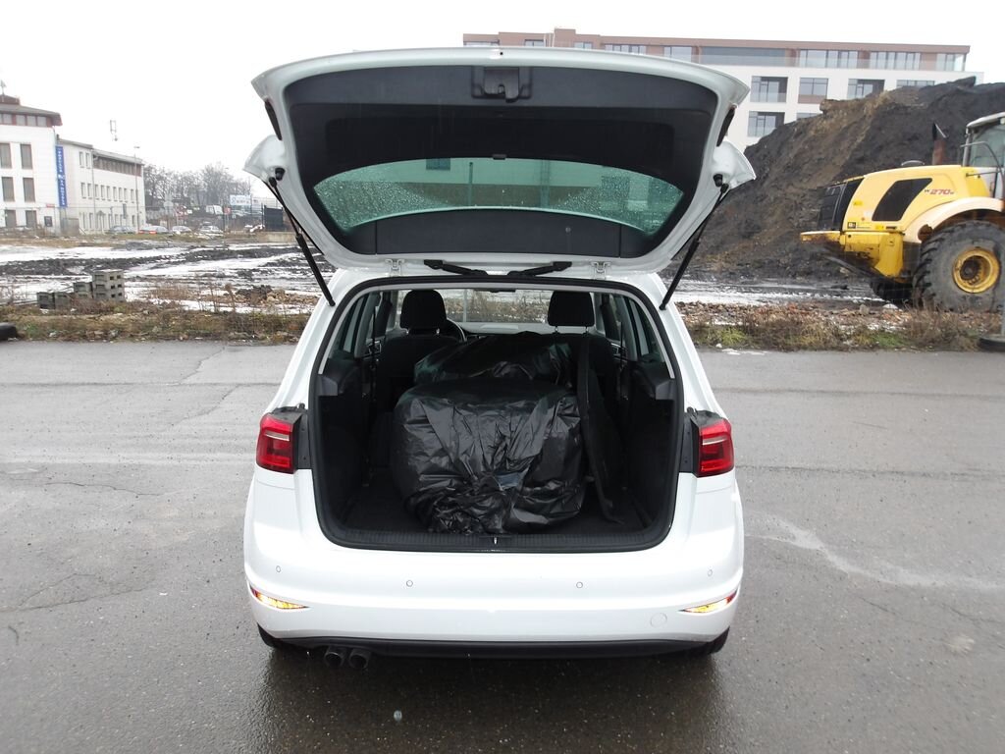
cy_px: 377
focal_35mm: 27
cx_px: 502
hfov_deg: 65.3
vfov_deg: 51.4
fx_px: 784
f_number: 3
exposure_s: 1/97
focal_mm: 4.9
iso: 100
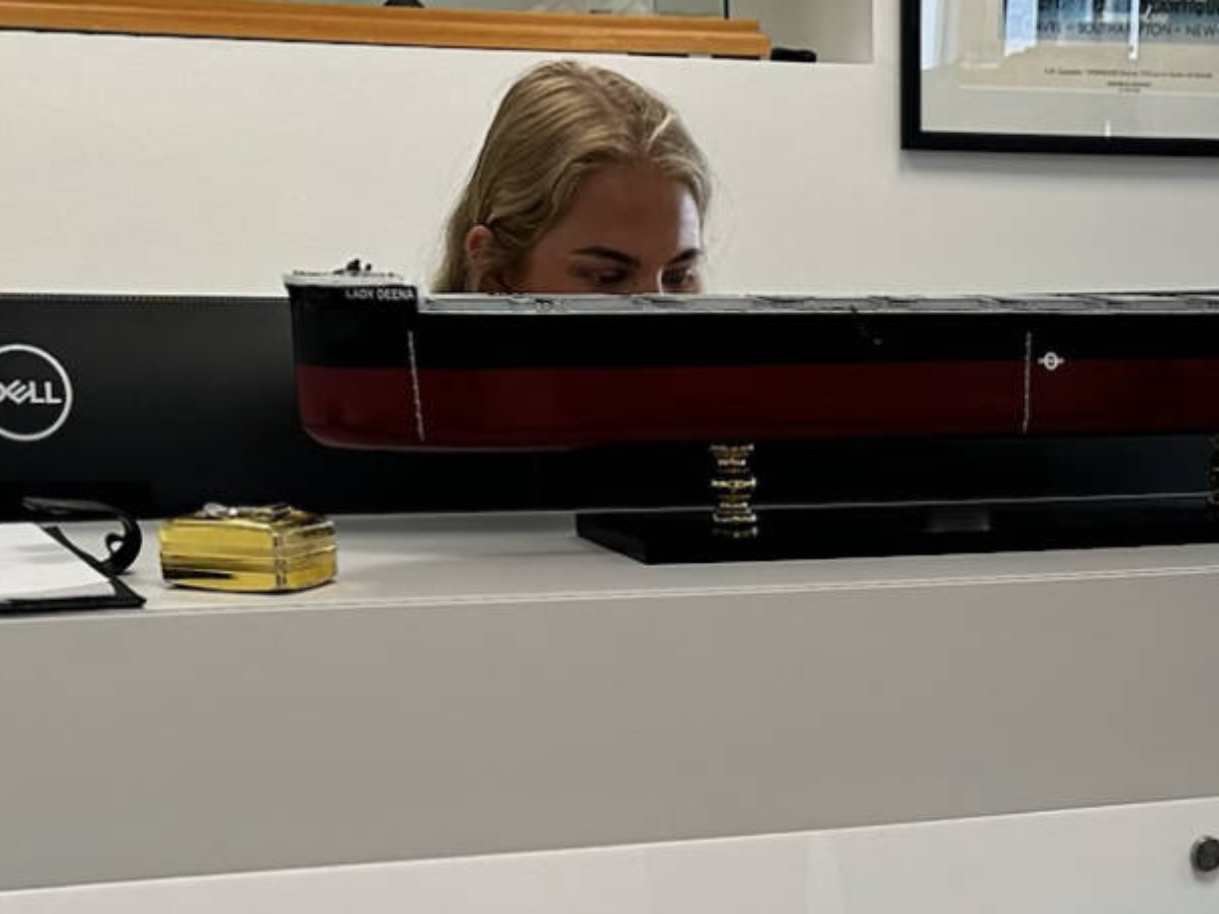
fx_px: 2782
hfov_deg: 23.9
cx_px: 1141
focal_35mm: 79
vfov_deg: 17.1
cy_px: 1319
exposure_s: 1/159
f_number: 1.78
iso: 80
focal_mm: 6.86
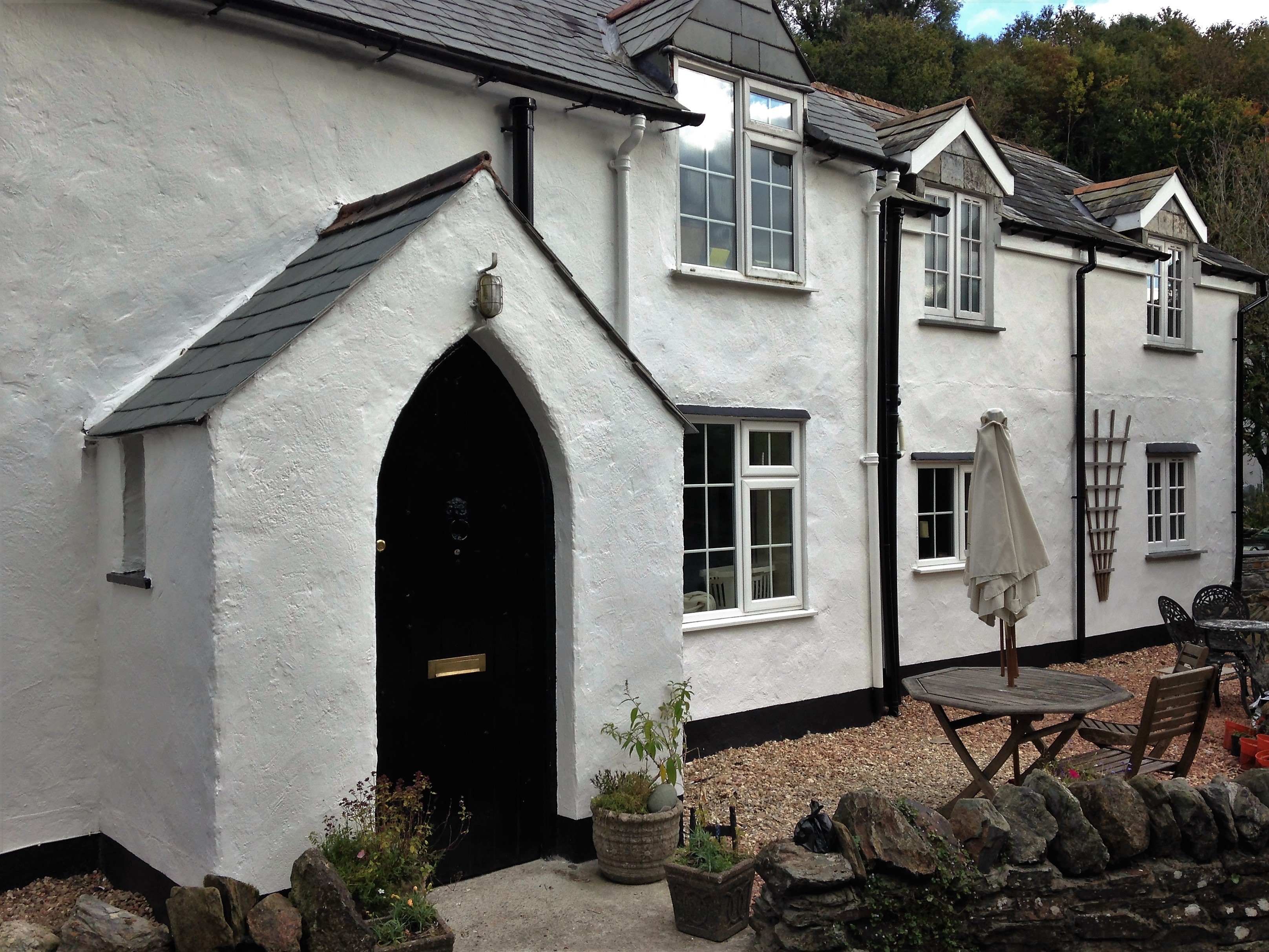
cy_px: 476
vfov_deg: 42.9
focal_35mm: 33
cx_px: 634
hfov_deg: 55.4
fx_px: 1210
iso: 50
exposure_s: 1/414
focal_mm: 4.12
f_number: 2.4
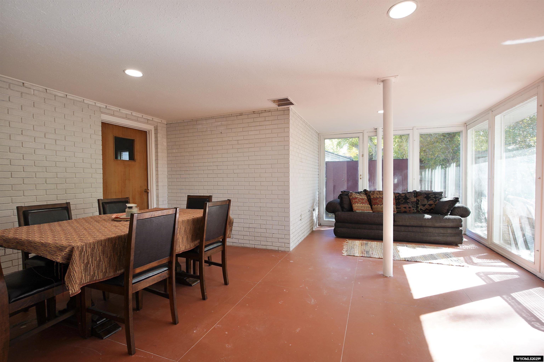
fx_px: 242
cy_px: 181
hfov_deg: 96.7
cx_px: 272
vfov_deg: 73.7
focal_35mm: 16
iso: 160
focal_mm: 11
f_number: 4
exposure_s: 1/60
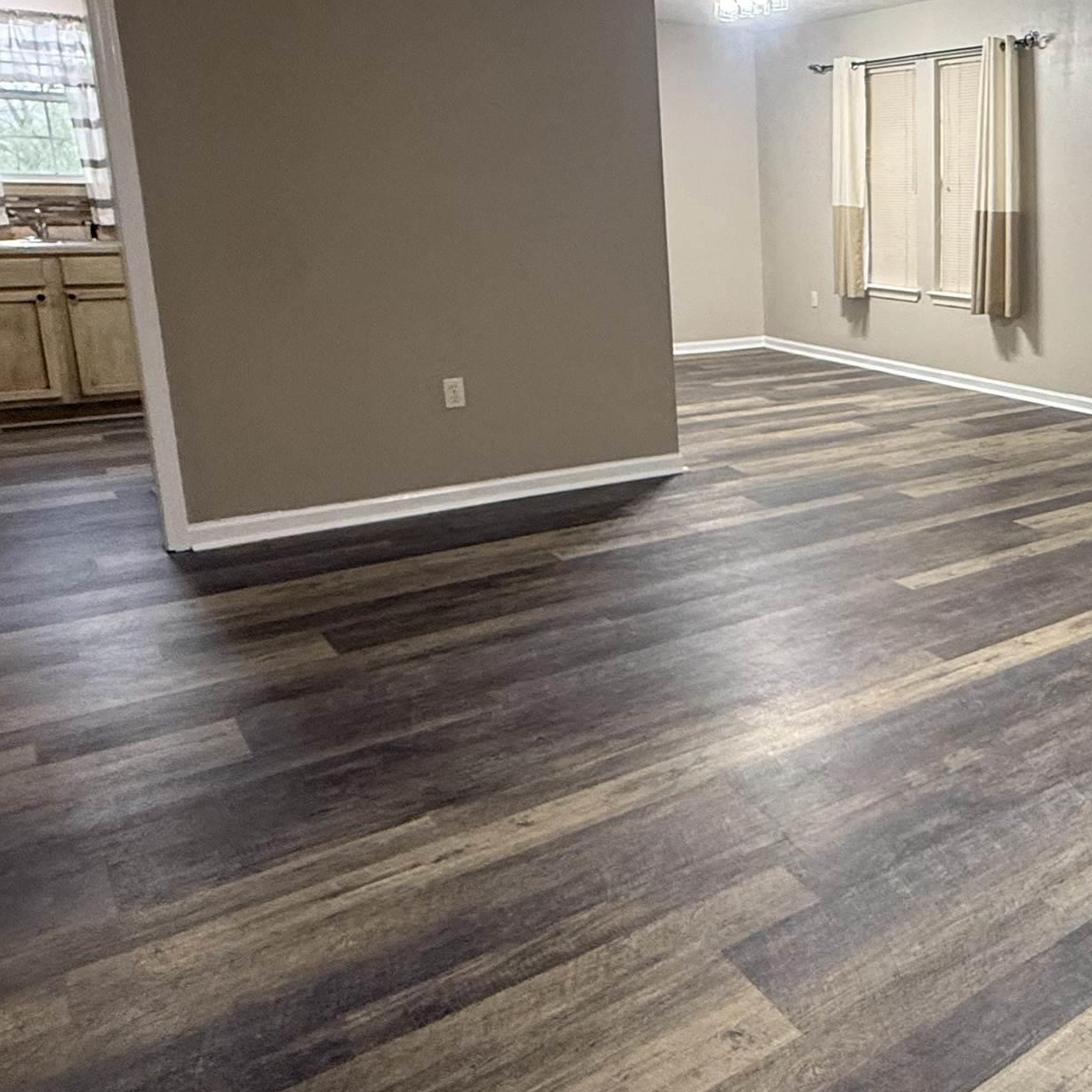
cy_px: 427
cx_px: 1068
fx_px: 1106
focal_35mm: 31
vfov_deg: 52.1
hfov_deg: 45.2
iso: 250
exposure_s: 1/60
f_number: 2.2
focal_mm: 2.22
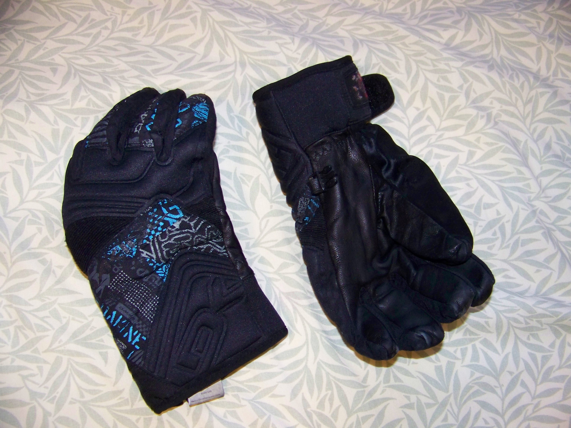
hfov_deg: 51.4
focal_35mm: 36
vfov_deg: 39.7
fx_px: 594
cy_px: 214
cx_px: 286
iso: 200
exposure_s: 1/30
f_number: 2.8
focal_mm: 5.85
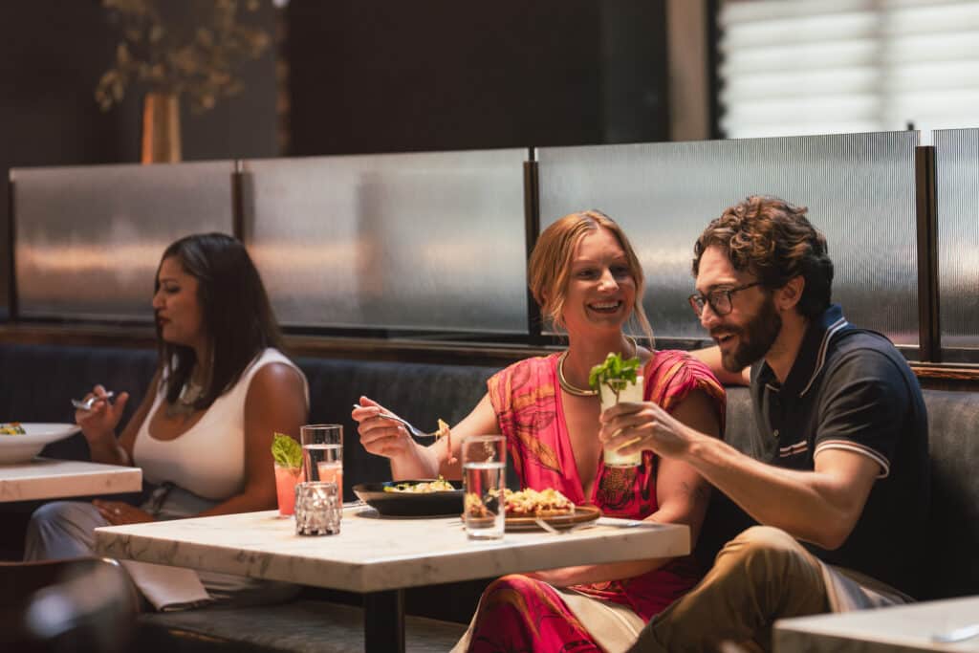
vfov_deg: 12.2
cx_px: 490
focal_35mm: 112
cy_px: 326
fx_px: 3046
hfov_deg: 18.3
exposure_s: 1/320
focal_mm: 112
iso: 2000
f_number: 2.8
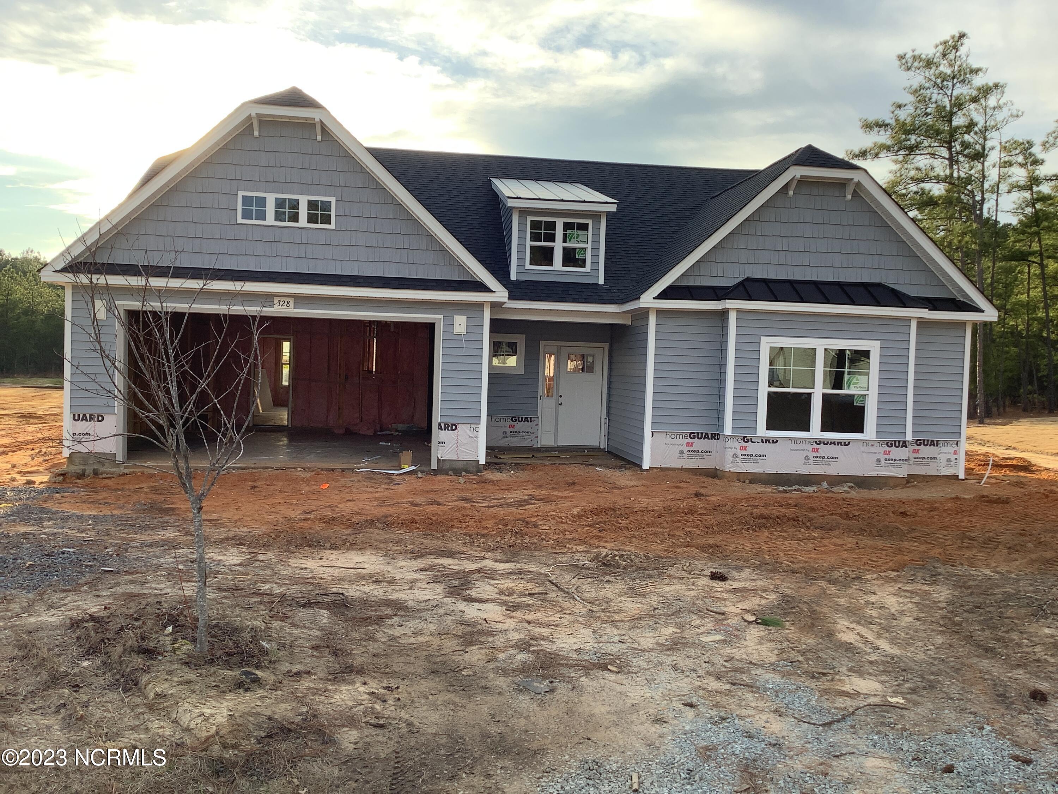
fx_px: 947
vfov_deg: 45.4
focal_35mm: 31
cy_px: 397
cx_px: 529
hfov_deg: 58.4
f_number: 2.4
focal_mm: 3.3
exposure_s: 1/239
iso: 25
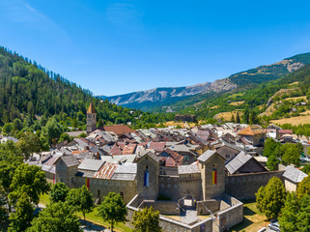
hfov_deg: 63.4
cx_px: 169
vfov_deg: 49.6
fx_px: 250
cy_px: 108
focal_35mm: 28
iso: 100
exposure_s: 1/100
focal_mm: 12.3
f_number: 11
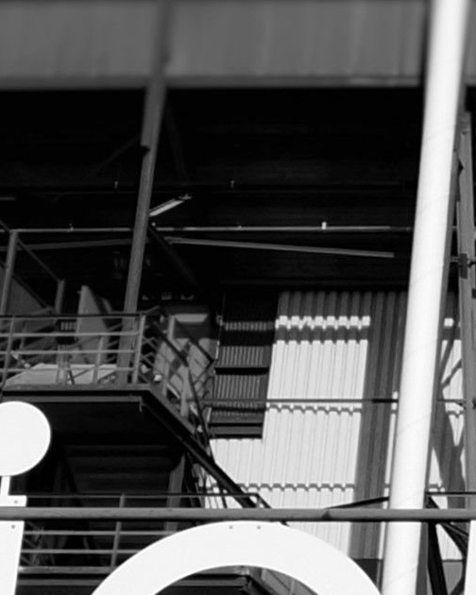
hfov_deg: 10.6
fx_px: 2288
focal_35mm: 130
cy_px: 542
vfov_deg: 14.7
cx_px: 1047
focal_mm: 11
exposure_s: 1/320
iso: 100
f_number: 10
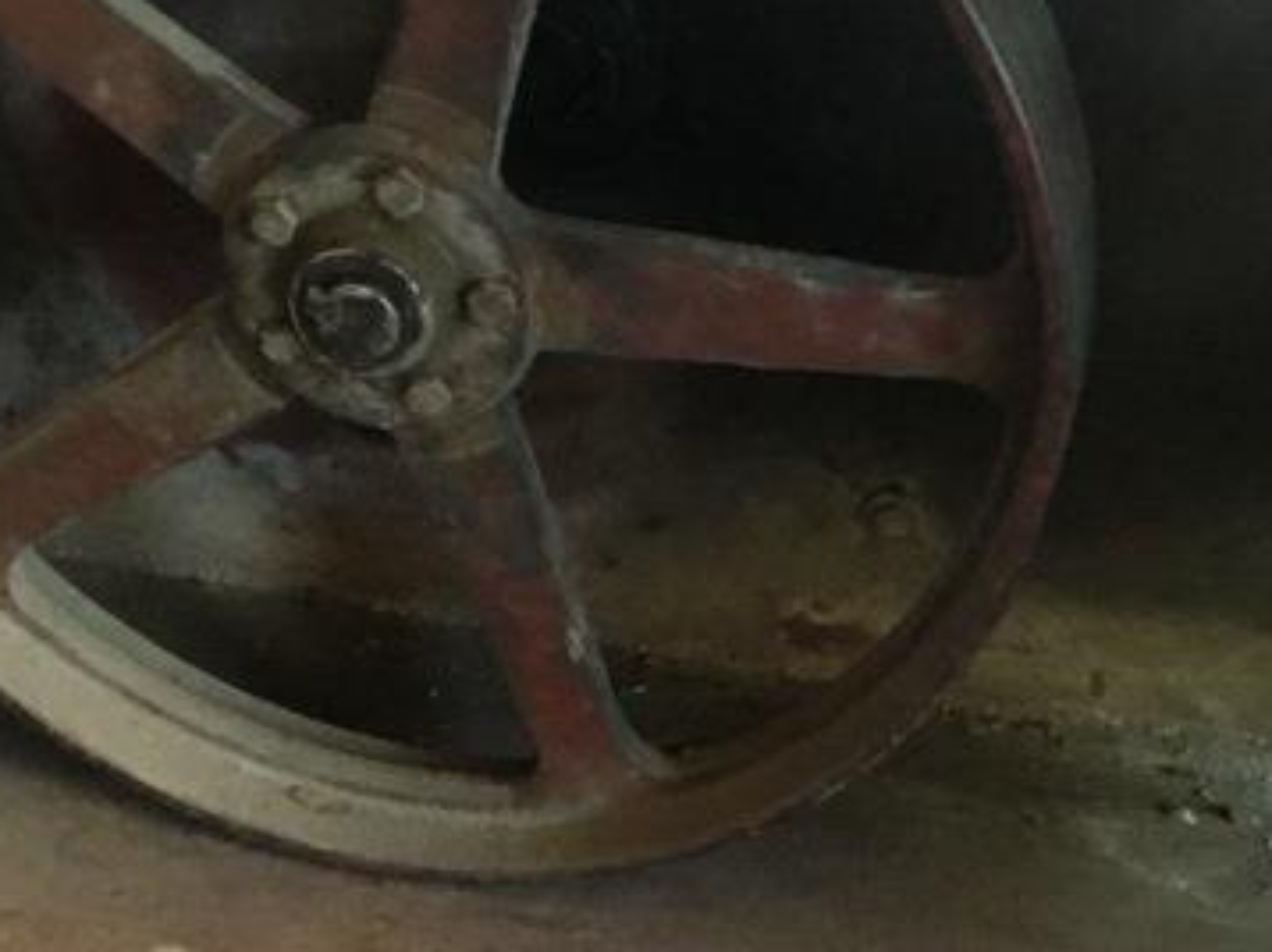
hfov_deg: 23.5
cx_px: 821
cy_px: 725
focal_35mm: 83
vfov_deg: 17.6
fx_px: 3048
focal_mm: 4.15
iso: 160
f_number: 2.2
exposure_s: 1/30
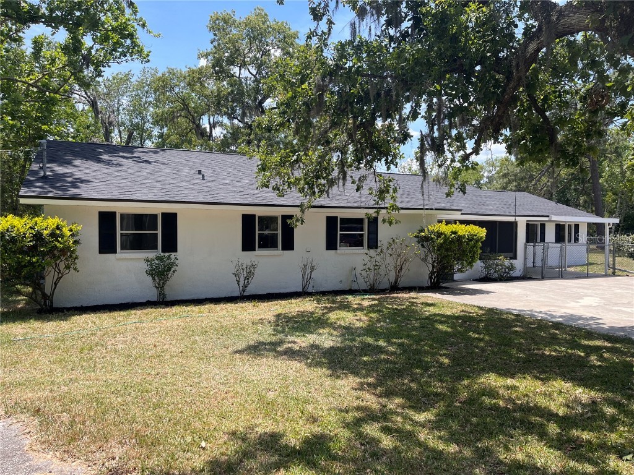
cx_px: 317
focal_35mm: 26
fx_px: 476
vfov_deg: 53.1
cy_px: 238
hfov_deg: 67.3
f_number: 1.6
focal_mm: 5.1
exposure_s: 1/2024
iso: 50
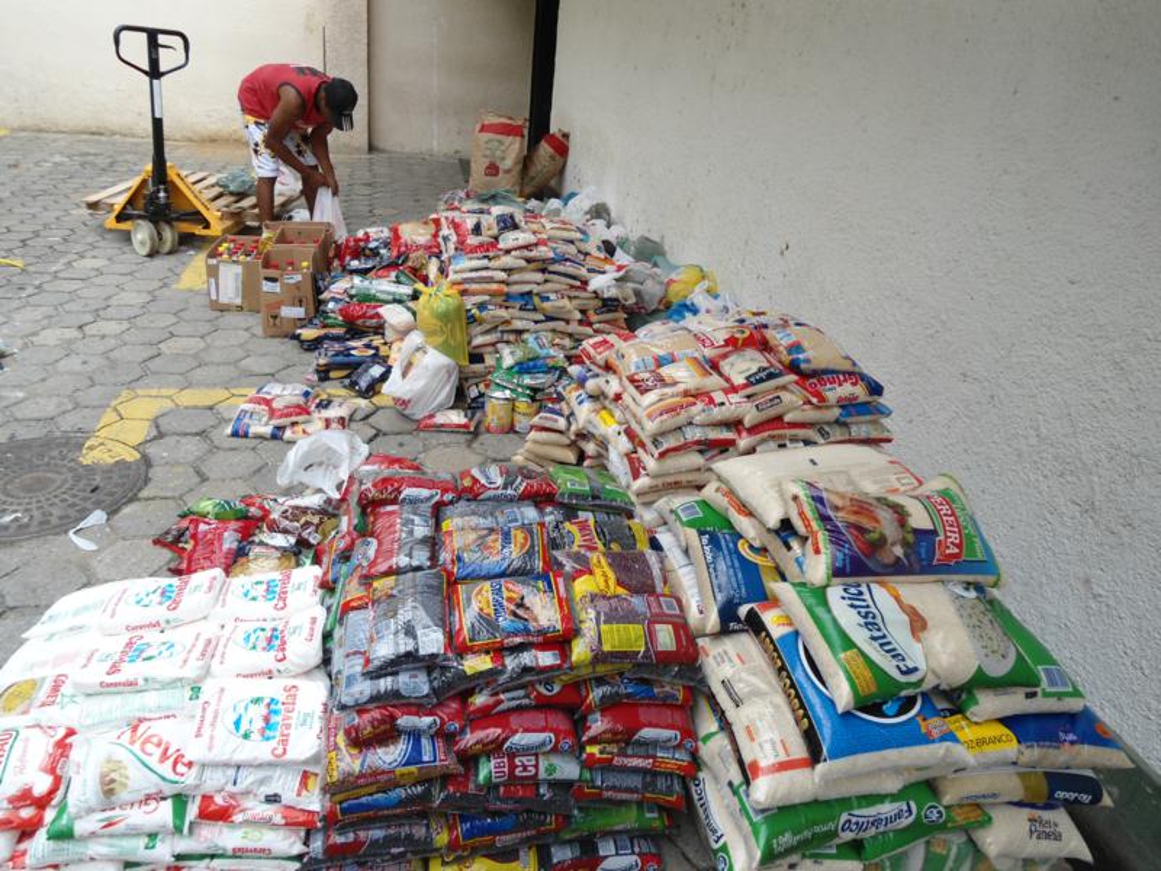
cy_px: 436
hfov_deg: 67.3
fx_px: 872
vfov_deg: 53.1
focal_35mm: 26
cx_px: 580
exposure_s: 1/250
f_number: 2.8
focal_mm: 4.7
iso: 80
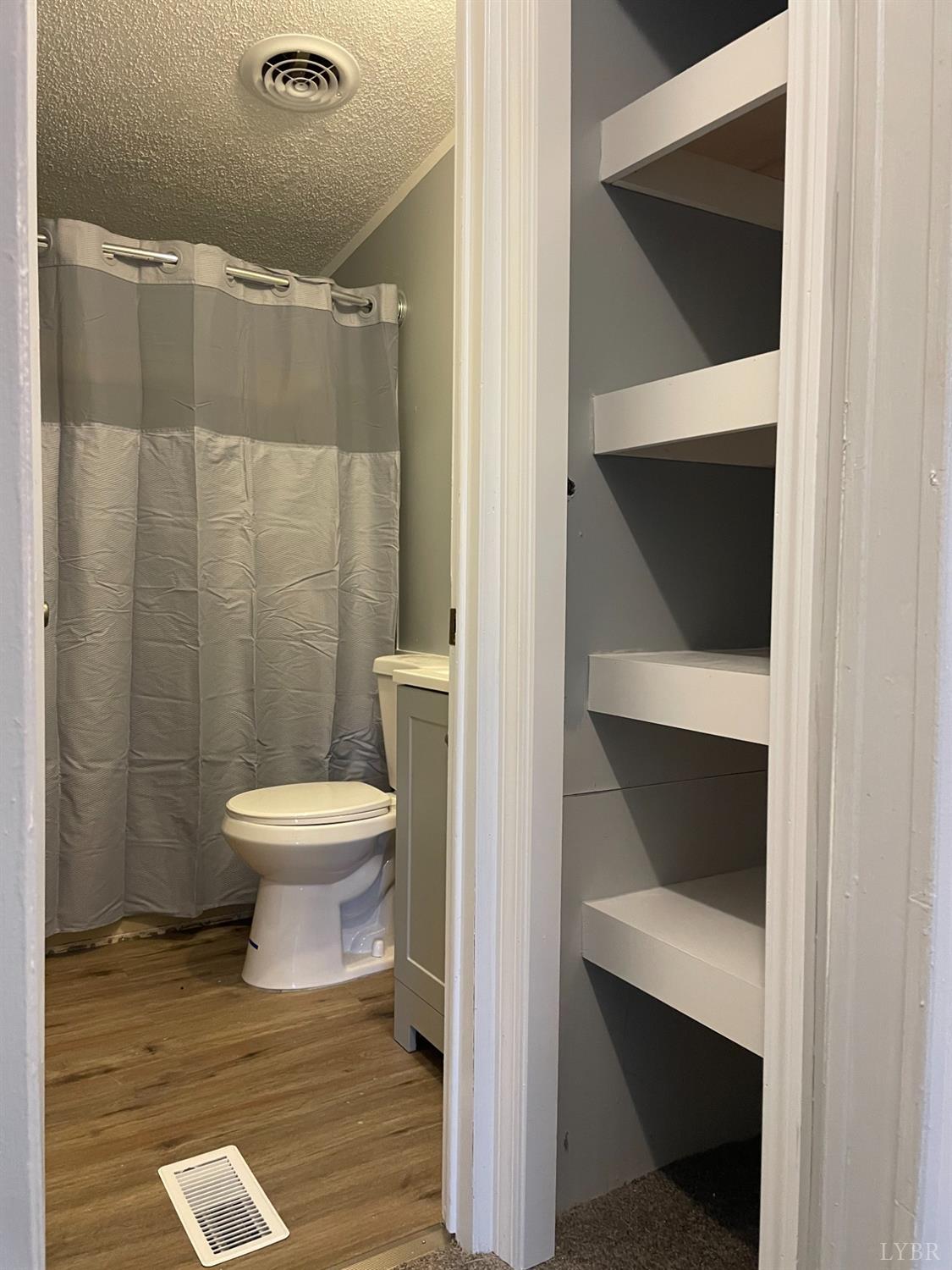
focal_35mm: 26
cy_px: 635
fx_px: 953
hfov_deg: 53.1
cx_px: 476
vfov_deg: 67.3
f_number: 1.6
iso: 400
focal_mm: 4.2
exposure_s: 1/60
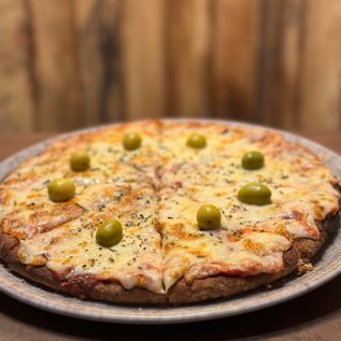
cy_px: 159
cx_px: 171
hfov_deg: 30.0
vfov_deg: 30.0
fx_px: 635
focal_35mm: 57
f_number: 1.78
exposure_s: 1/78
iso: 160
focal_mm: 6.86
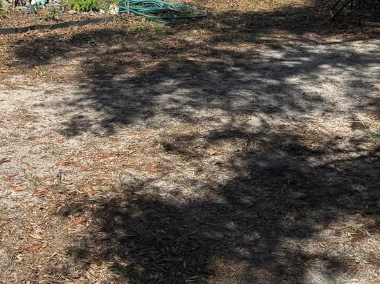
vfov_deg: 19.2
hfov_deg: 26.8
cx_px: 33
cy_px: -98
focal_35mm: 70
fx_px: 768
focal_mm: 6.76
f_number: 1.78
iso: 80
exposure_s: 1/7092
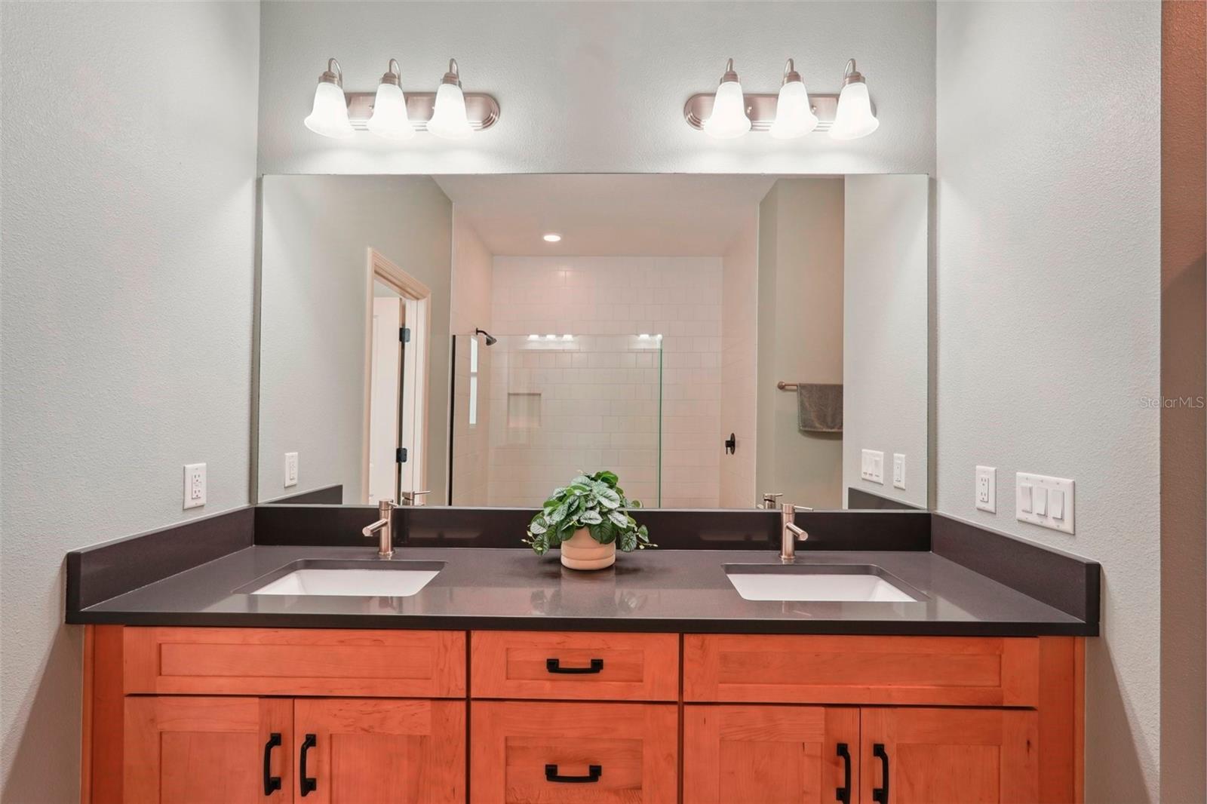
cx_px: 604
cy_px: 402
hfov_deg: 96.7
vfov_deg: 73.7
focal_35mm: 16
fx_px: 536
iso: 400
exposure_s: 1/20
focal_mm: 16
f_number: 8
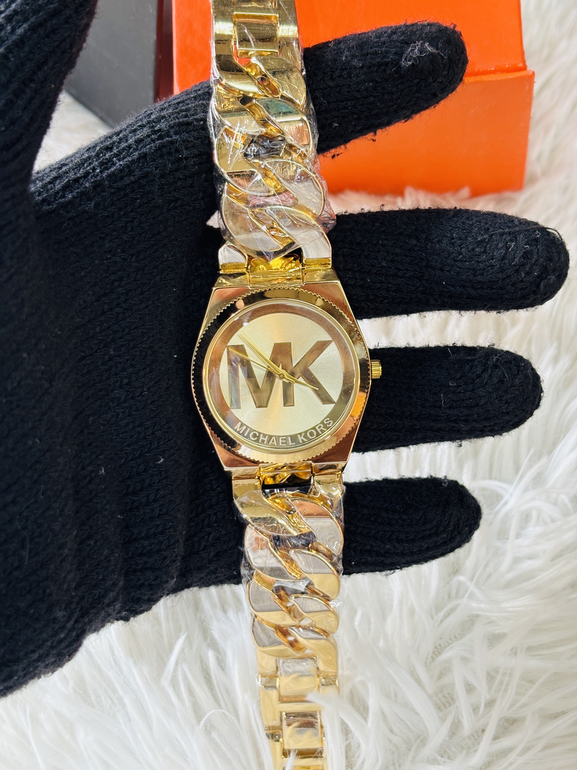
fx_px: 1156
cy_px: 385
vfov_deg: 36.8
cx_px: 288
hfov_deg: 28.0
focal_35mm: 52
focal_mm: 5.96
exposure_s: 1/50
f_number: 1.6
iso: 64
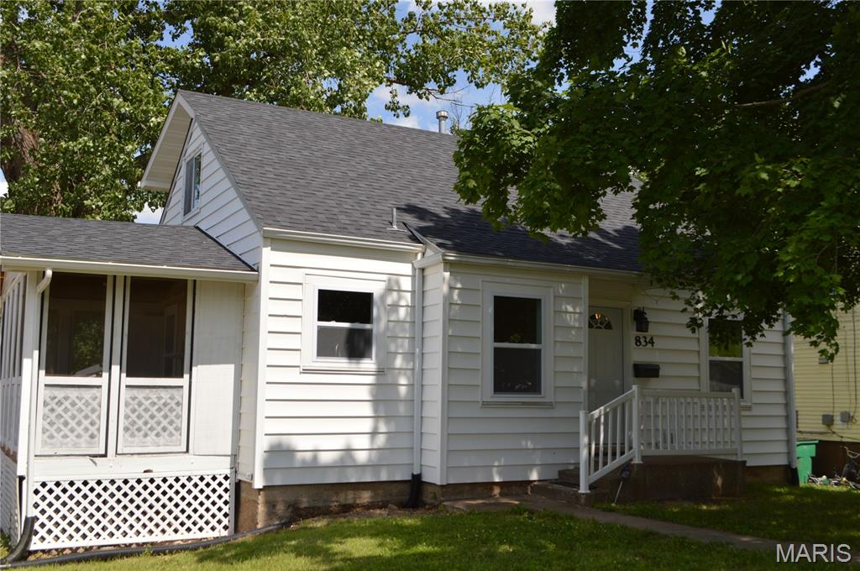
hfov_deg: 53.2
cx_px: 430
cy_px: 286
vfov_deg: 36.8
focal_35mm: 36
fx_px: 859
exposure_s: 1/200
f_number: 8
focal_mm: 24
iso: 100
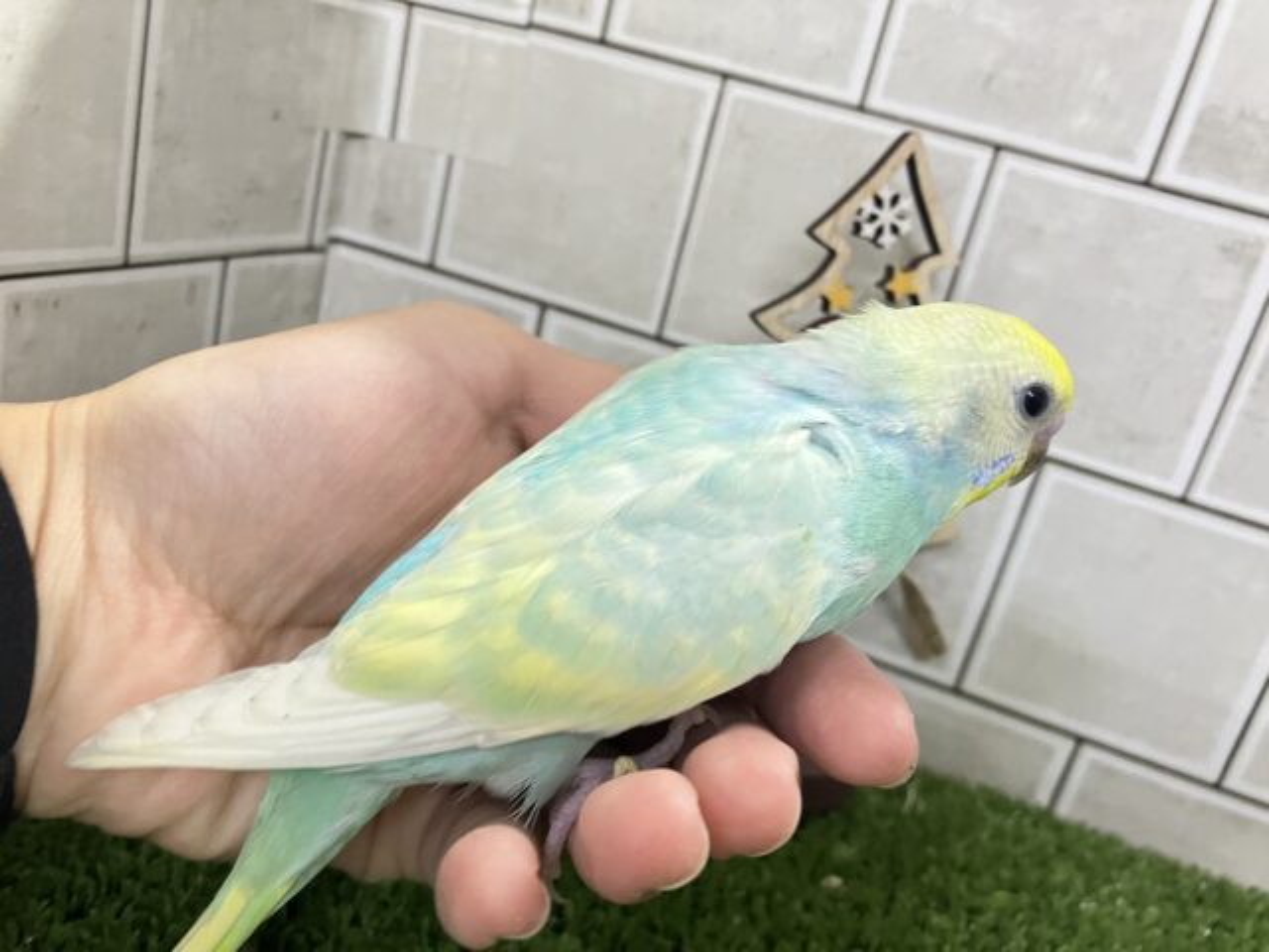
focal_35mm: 28
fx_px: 1026
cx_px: 634
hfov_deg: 63.4
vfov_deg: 49.7
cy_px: 476
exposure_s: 1/50
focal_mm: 3.99
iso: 320
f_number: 1.8
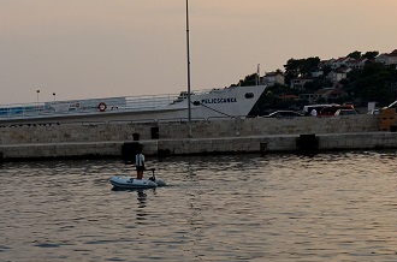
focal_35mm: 100
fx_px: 1100
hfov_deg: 20.4
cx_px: 129
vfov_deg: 13.6
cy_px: 172
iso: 400
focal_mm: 22
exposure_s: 1/640
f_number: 5.6
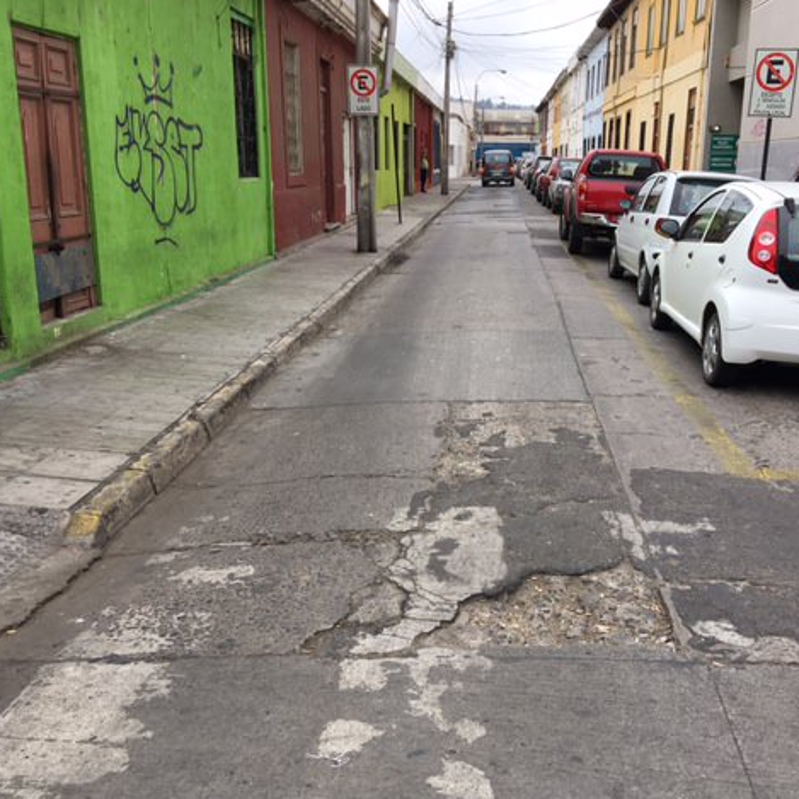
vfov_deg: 47.2
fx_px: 914
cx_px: 470
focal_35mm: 35
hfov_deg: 47.0
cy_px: 395
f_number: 2.2
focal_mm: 4.15
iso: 25
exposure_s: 1/777
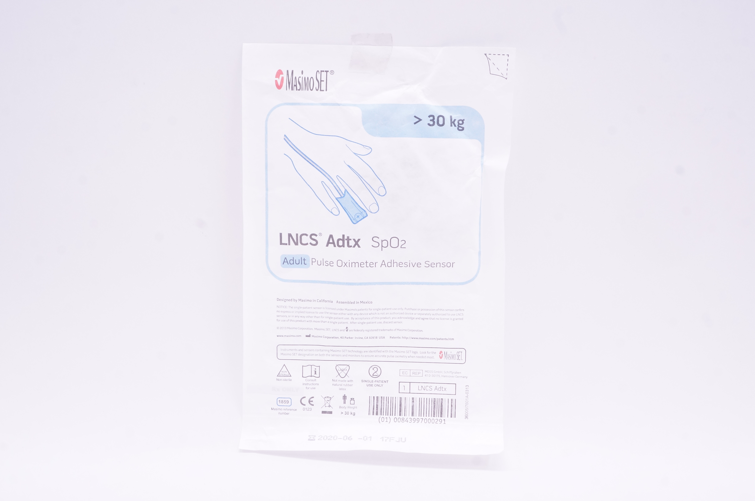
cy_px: 250
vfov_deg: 30.8
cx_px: 378
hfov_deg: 45.0
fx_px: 911
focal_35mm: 44
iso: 800
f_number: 13
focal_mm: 29
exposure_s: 1/25
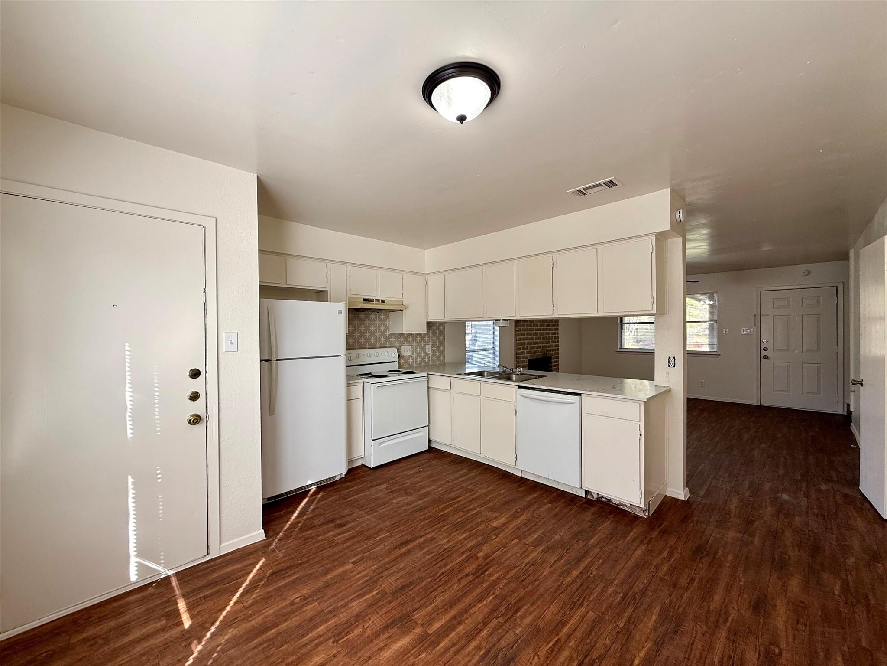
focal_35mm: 14
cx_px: 444
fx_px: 359
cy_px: 333
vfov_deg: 85.7
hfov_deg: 102.1
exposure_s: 1/99
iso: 80
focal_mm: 2.22
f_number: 2.2
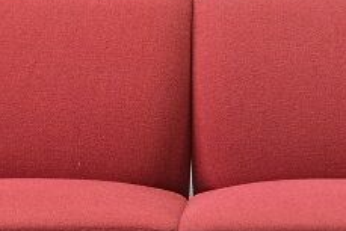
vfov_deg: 7.5
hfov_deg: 11.2
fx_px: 1760
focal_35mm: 183
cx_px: 88
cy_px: 88
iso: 1600
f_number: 4
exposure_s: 1/30
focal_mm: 22.3
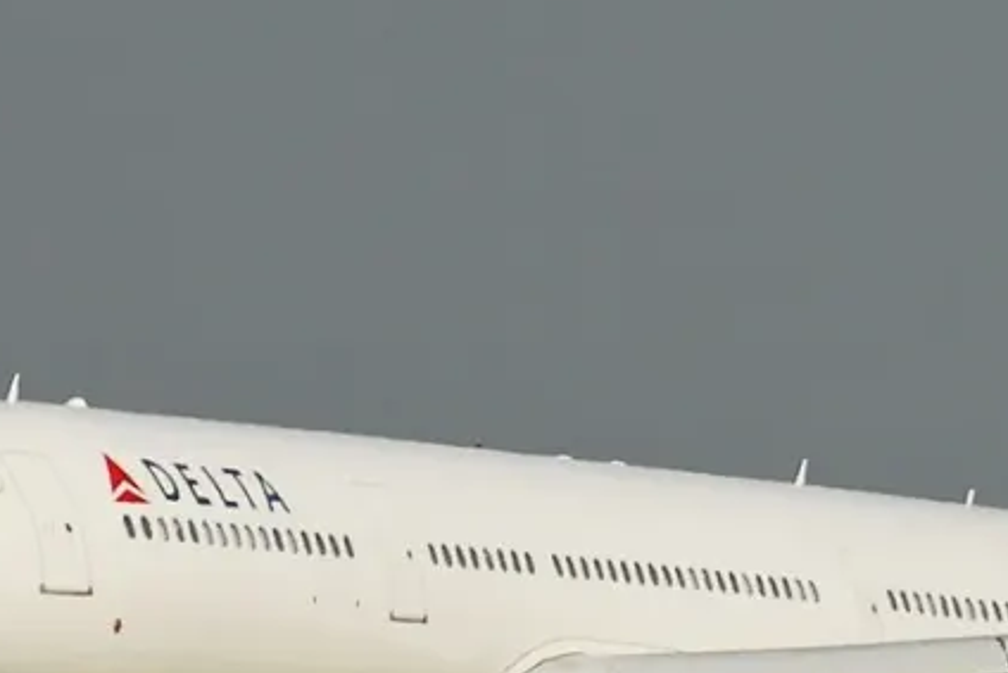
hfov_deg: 2.7
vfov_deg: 1.8
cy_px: 660
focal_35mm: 761
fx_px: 21314
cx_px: 620
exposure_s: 1/320
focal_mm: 210
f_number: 8
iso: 100
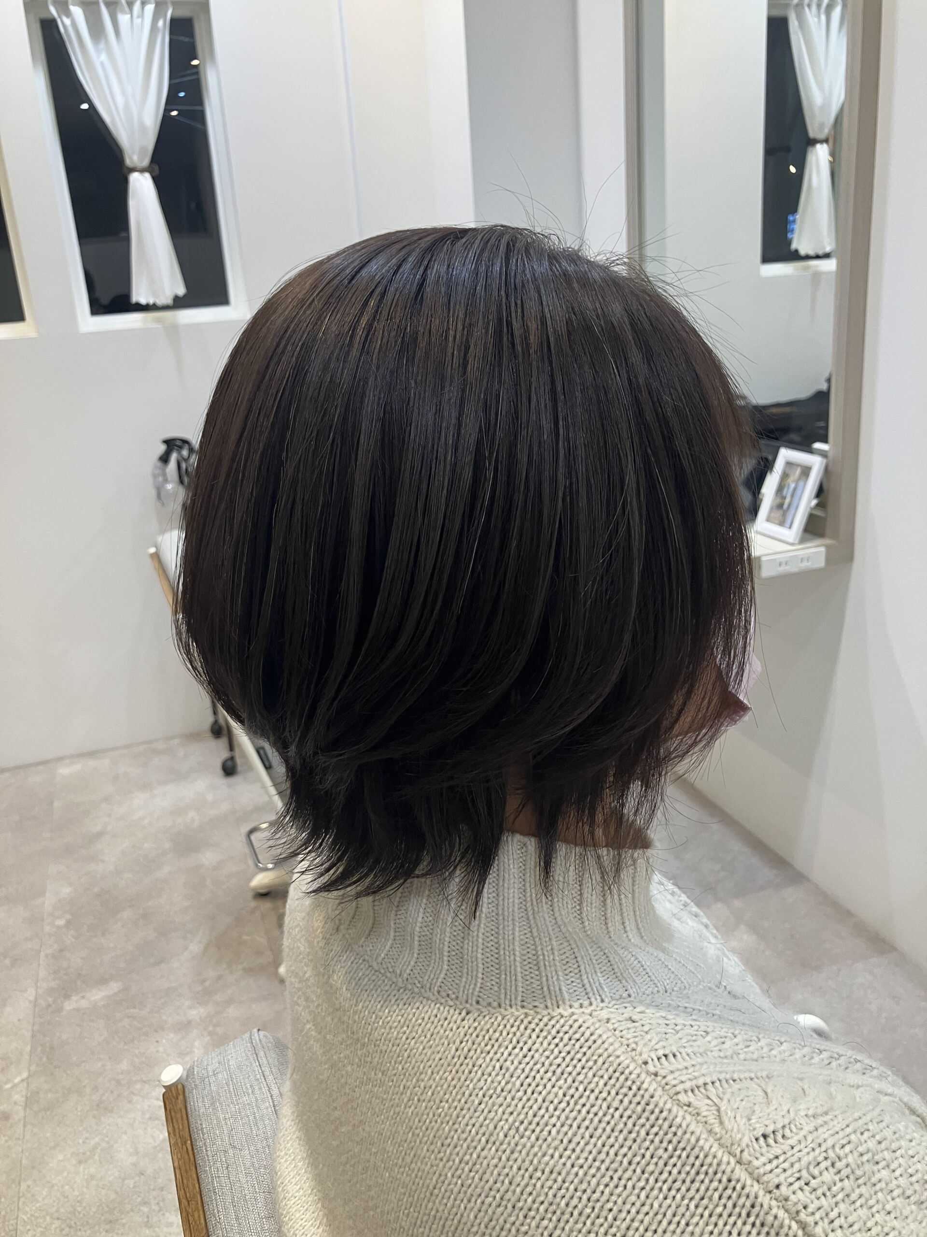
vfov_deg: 63.4
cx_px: 464
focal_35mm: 28
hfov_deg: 49.7
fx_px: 1000
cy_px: 618
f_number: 1.8
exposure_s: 1/50
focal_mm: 3.99
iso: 64
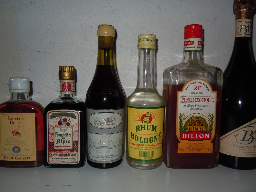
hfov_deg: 60.0
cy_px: 96
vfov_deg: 46.8
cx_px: 128
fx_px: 222
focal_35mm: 30
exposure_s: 1/30
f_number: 3.5
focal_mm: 5.4
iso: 125
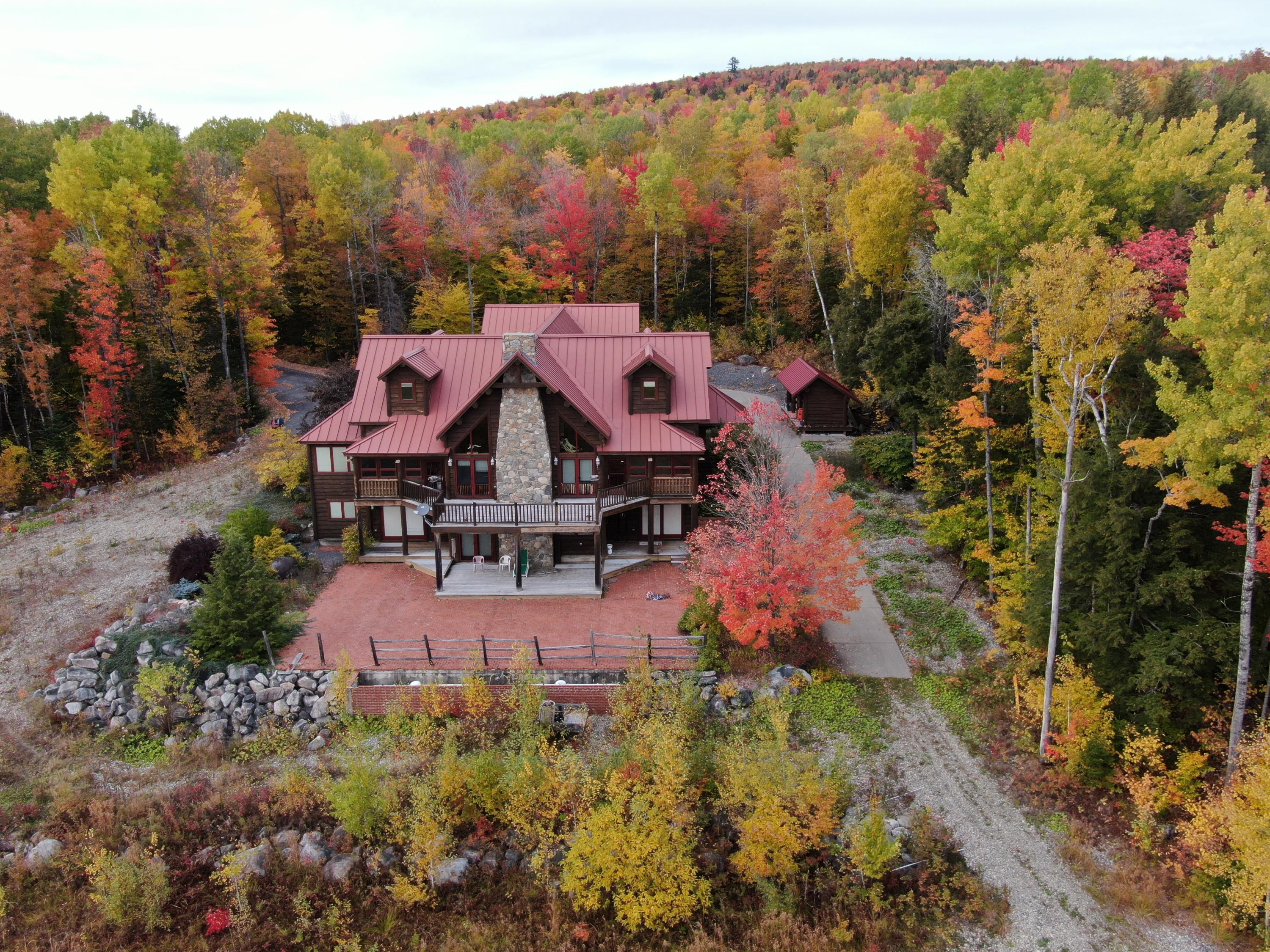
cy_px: 476
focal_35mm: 29
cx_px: 635
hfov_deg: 61.7
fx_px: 1064
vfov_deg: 48.2
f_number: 3
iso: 100
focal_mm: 5
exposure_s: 1/320
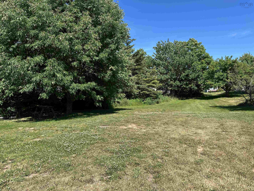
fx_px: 176
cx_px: 127
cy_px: 96
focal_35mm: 24
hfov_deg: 71.6
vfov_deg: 56.8
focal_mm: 6.86
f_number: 1.78
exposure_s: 1/2525
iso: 80
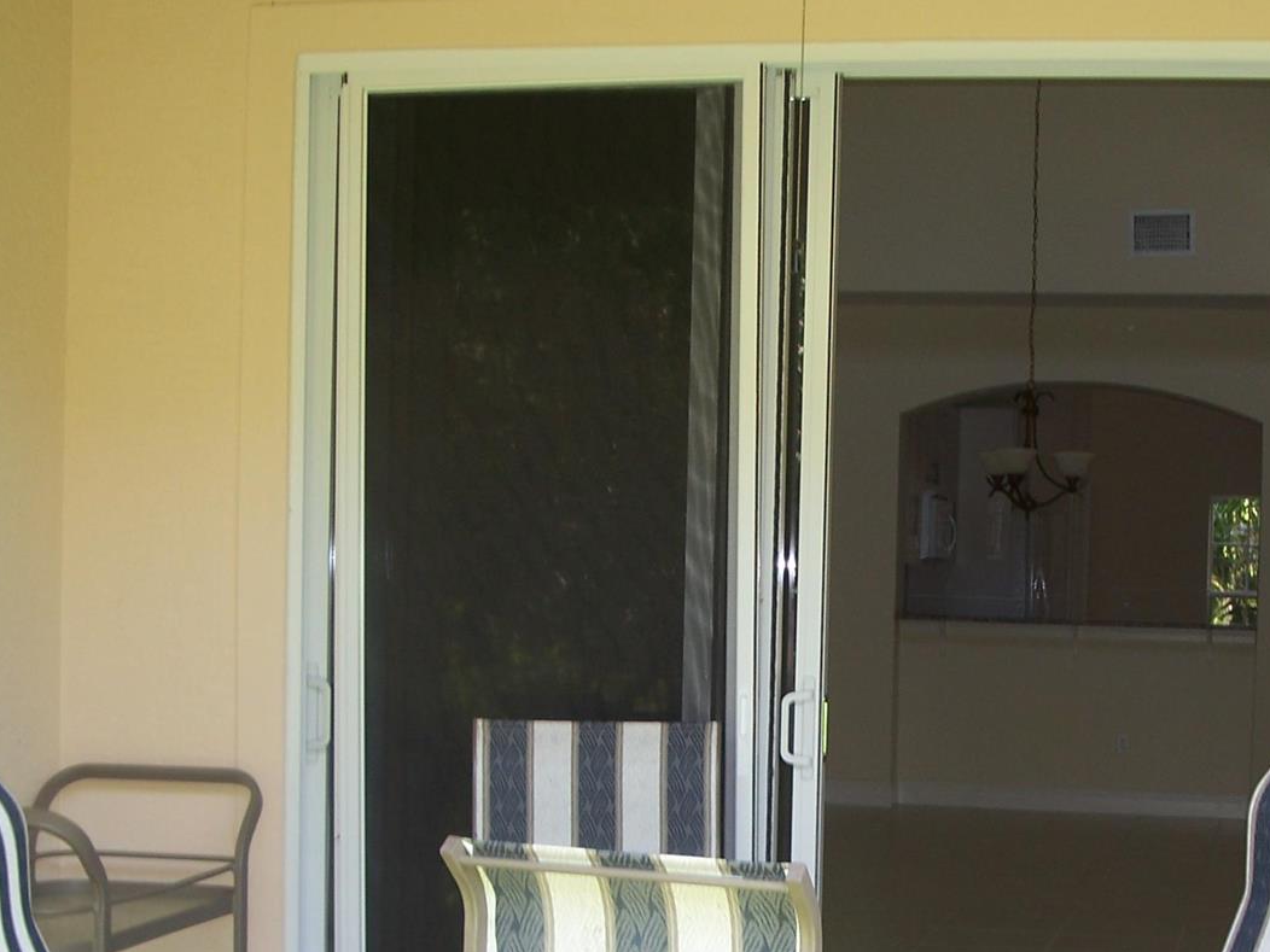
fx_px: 2642
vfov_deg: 20.1
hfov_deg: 26.9
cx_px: 861
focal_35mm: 72
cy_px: 820
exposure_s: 1/60
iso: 64
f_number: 2.8
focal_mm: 7.8
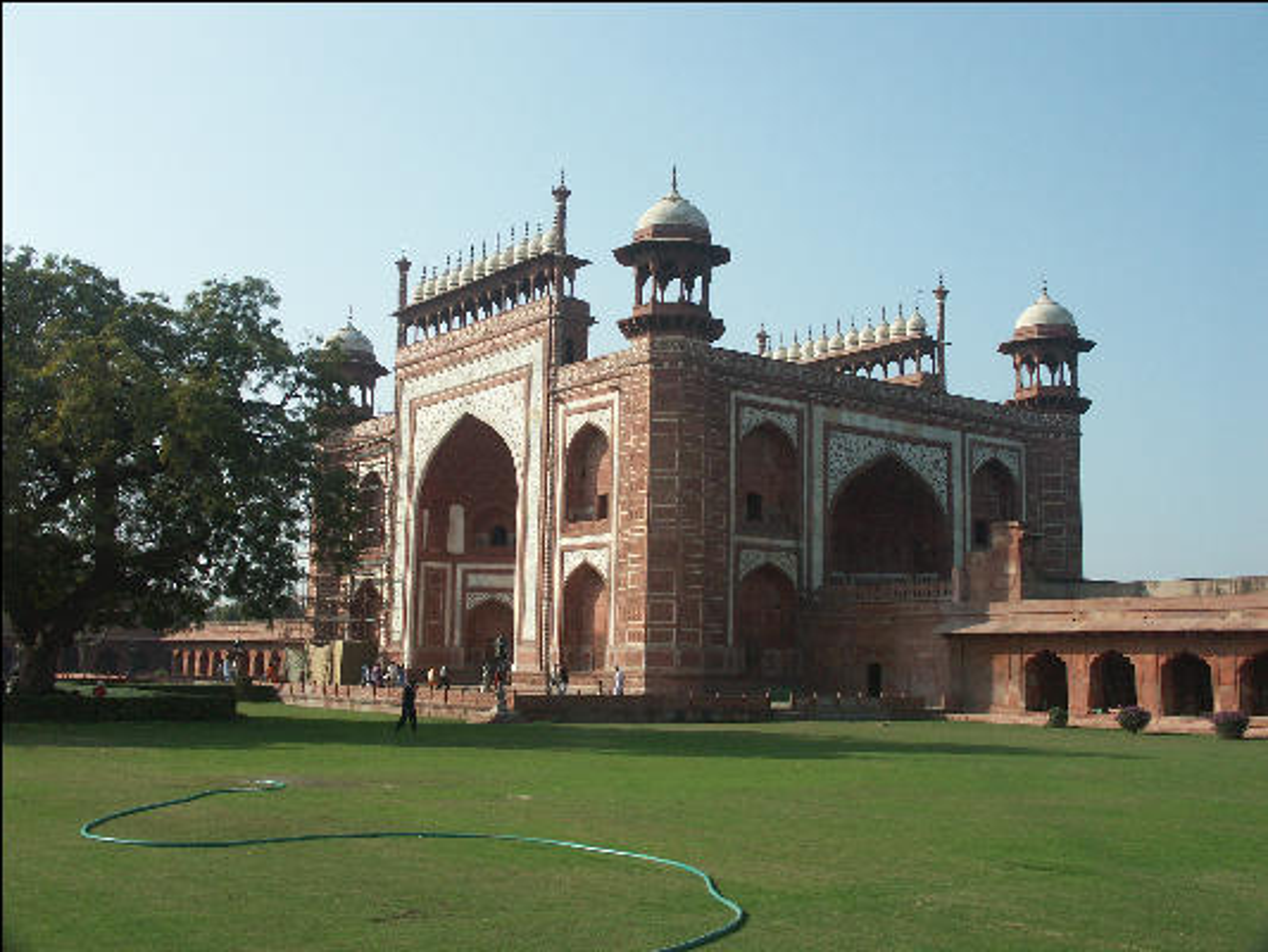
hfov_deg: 49.0
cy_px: 476
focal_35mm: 38
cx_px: 634
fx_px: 1392
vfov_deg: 37.7
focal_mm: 9.91
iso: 100
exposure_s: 1/400
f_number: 7.1
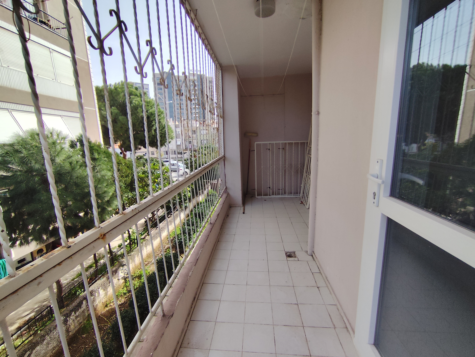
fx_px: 220
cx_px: 238
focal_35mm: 16
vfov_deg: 78.2
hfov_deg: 94.5
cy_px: 178
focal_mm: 1.65
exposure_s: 1/1364
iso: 50
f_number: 2.2
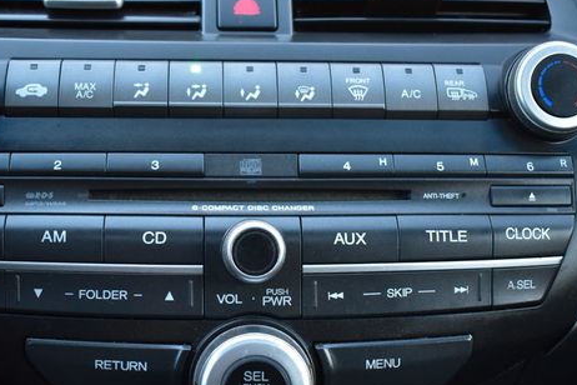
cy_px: 258
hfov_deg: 36.8
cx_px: 264
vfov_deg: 24.9
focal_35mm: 54
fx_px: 865
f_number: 4
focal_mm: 26
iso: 1600
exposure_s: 1/15
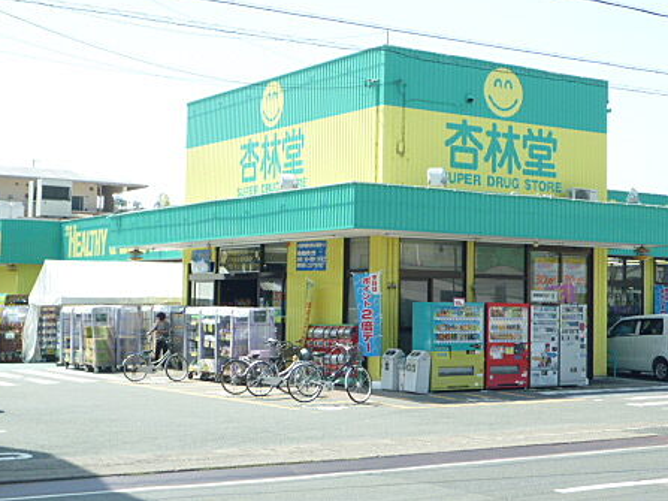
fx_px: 1215
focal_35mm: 63
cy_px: 230
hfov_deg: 30.6
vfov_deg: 23.3
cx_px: 430
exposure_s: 1/200
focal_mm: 7.8
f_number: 4.3
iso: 80
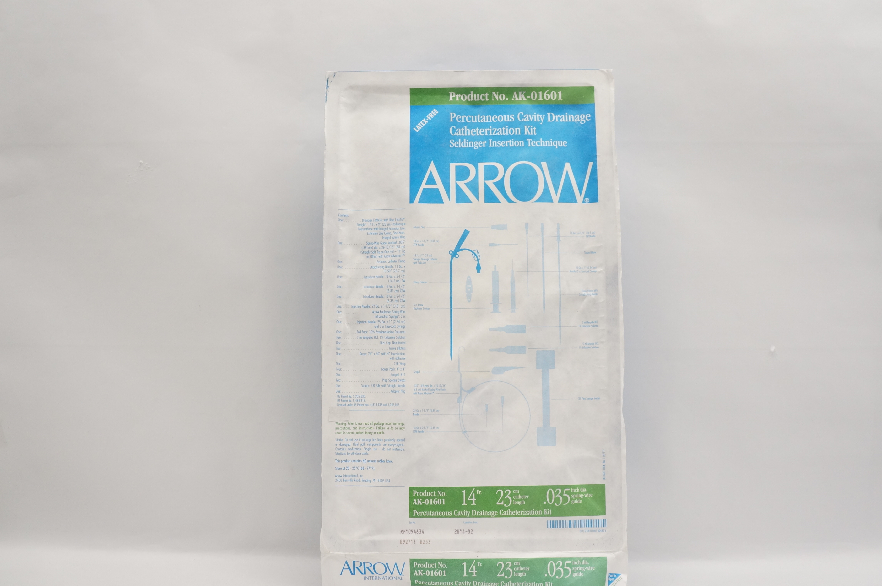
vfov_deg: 44.9
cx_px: 456
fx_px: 710
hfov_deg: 63.7
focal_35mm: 29
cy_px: 289
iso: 800
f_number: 6.3
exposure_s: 1/160
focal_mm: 18
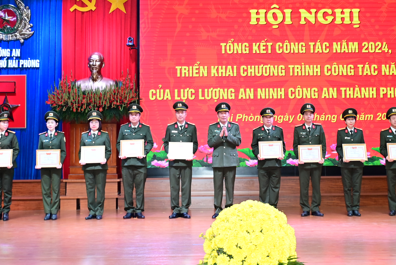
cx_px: 223
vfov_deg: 22.6
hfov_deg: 33.3
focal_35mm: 60
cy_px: 104
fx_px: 661
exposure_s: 1/200
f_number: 4
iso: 1250
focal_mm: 30
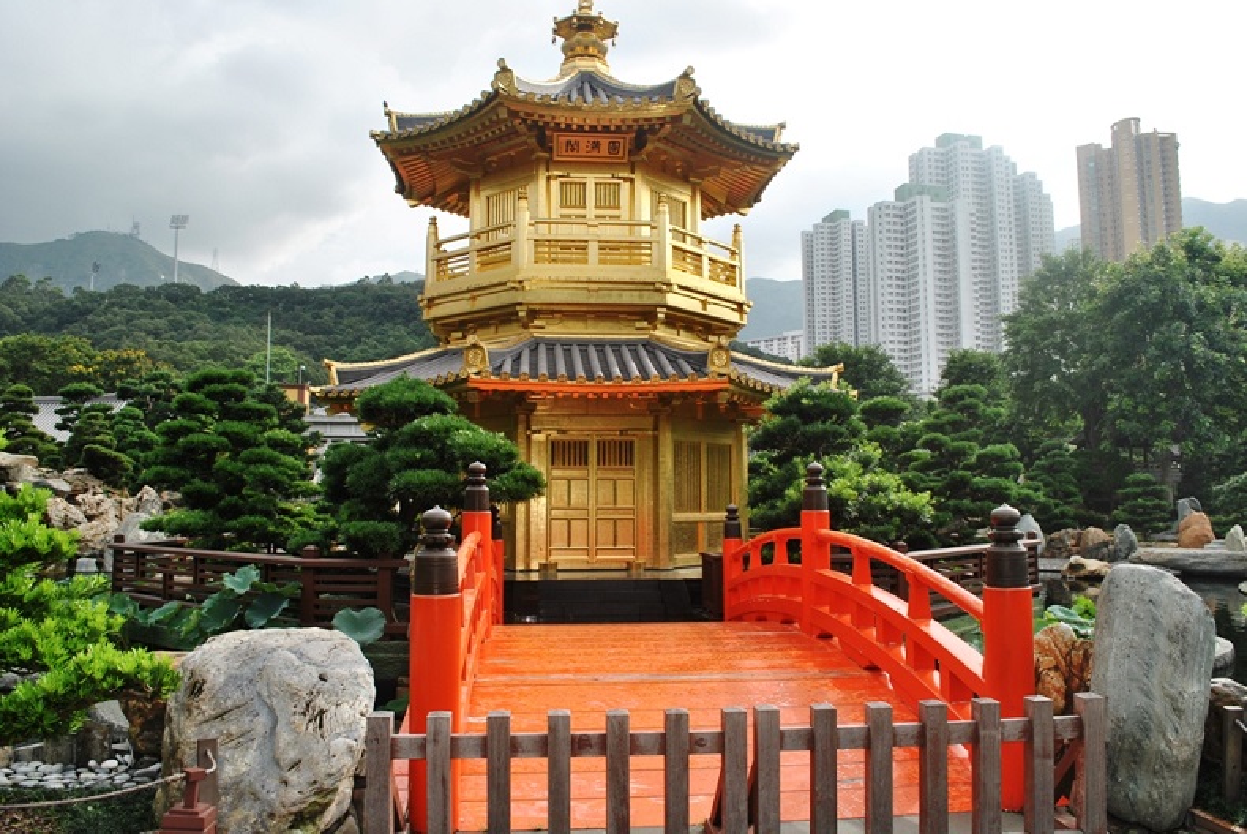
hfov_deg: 67.3
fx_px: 936
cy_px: 417
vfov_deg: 48.0
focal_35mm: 27
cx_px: 624
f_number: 8
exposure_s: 1/200
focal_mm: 18
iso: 100
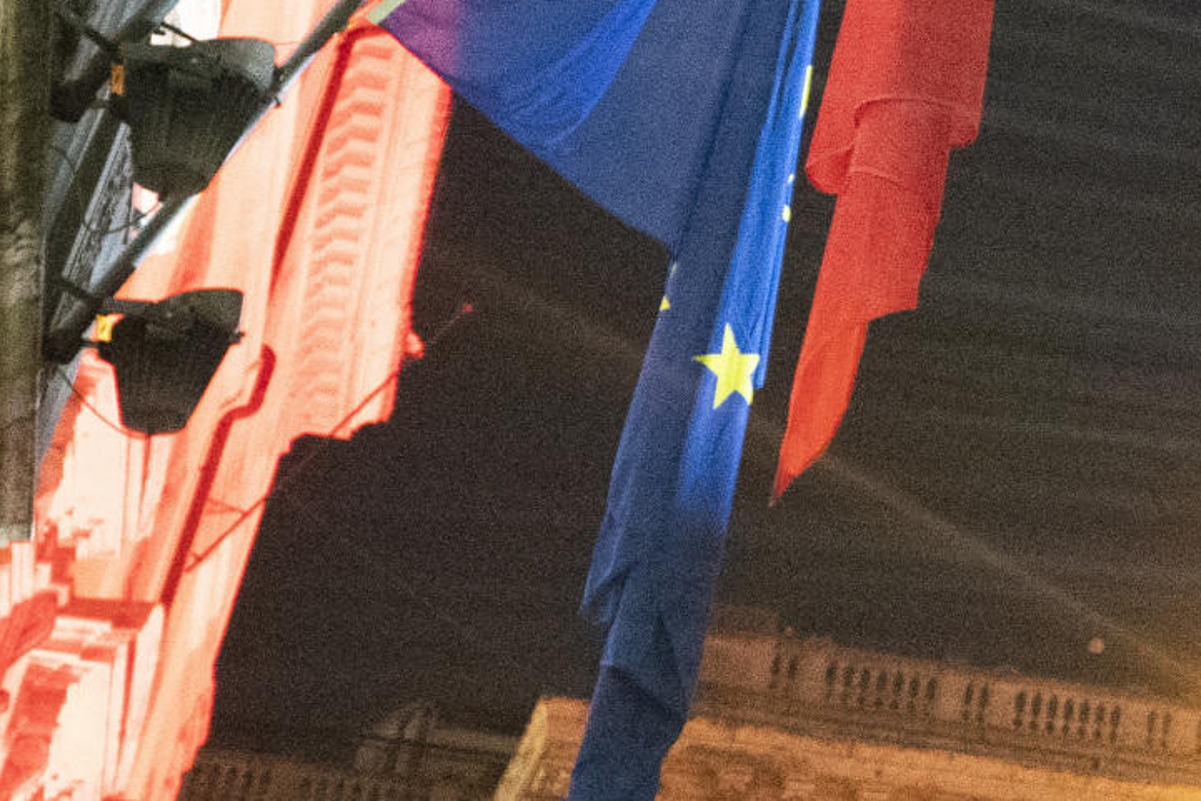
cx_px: 2210
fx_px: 3270
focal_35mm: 98
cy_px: -250
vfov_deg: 13.5
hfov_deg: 16.9
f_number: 4
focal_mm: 23
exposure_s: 1/50
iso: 20000
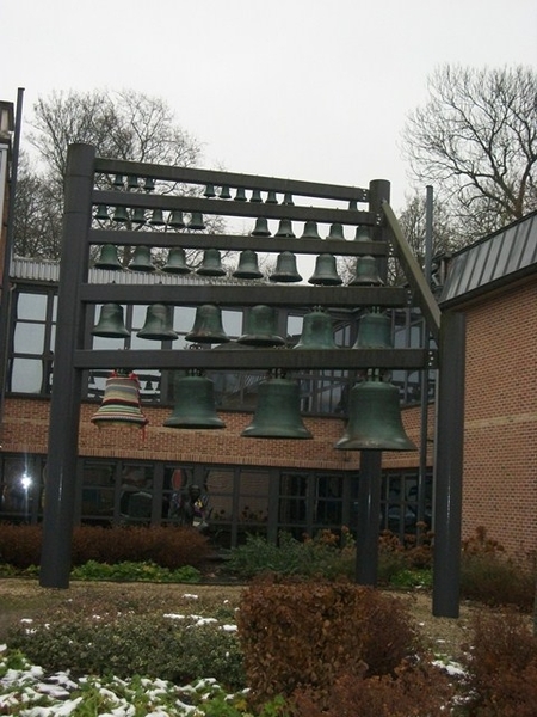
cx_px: 268
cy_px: 358
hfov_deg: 29.1
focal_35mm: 50
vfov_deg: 38.2
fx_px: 1034
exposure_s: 1/160
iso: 266
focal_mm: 8.8
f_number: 3.6
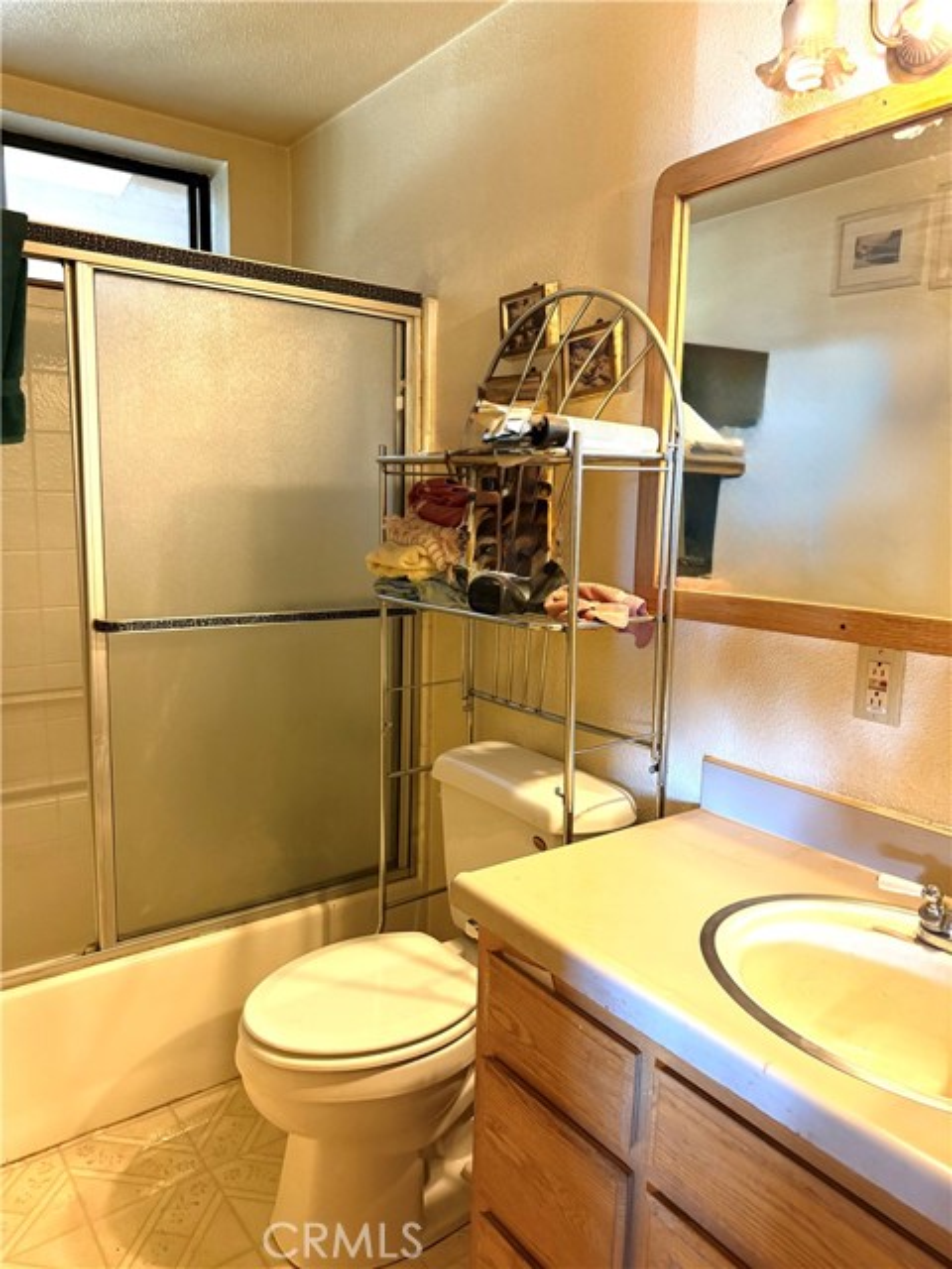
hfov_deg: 56.8
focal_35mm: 24
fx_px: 880
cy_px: 634
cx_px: 476
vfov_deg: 71.6
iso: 800
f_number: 1.78
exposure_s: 1/60
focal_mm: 6.76
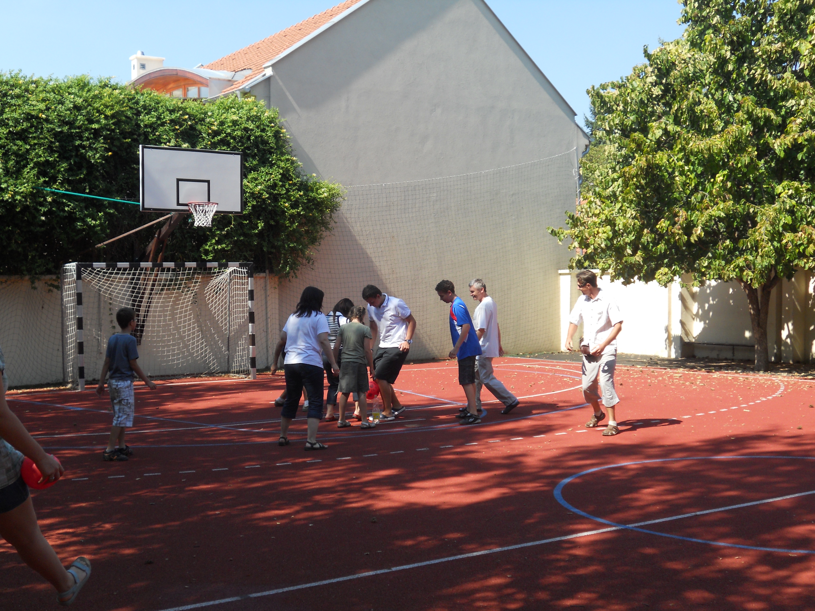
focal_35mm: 46
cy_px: 306
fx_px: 1083
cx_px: 408
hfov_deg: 41.2
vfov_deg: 31.5
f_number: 4.3
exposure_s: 1/320
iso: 80
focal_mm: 8.2
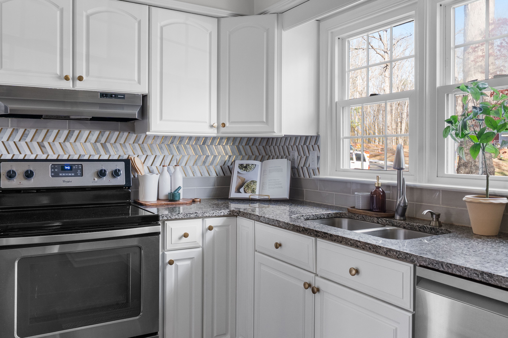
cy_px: 169
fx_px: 423
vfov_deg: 43.6
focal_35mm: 30
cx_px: 254
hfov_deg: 61.9
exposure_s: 1/8
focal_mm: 20
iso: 1250
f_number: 5.6
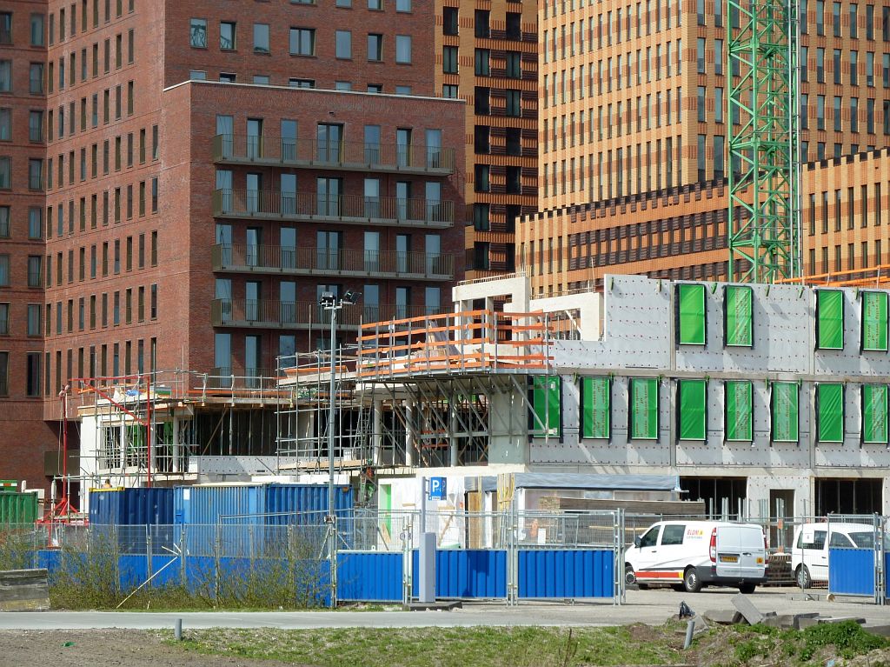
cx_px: 445
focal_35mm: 119
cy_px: 334
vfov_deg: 12.4
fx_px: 3058
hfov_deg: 16.6
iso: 80
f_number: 4.4
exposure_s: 1/400
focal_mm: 19.5
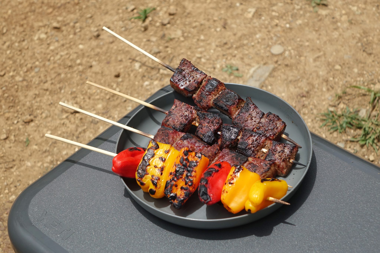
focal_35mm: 79
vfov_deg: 17.3
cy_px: 126
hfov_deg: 25.7
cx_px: 190
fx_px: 834
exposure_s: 1/640
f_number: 4
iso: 125
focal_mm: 28.93
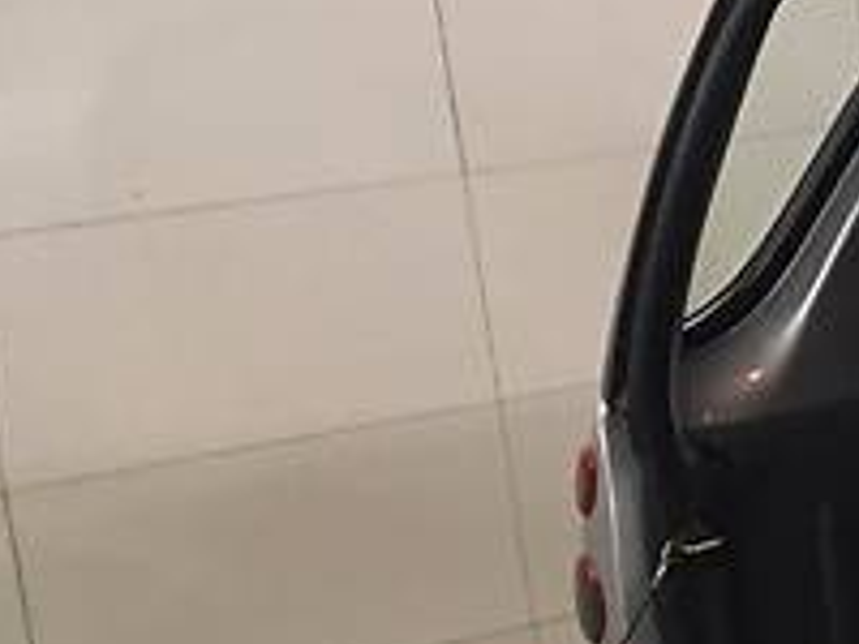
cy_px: 416
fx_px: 2879
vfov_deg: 12.8
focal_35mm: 116
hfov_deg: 15.2
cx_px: 1422
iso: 200
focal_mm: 4.2
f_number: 2.2
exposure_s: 1/25
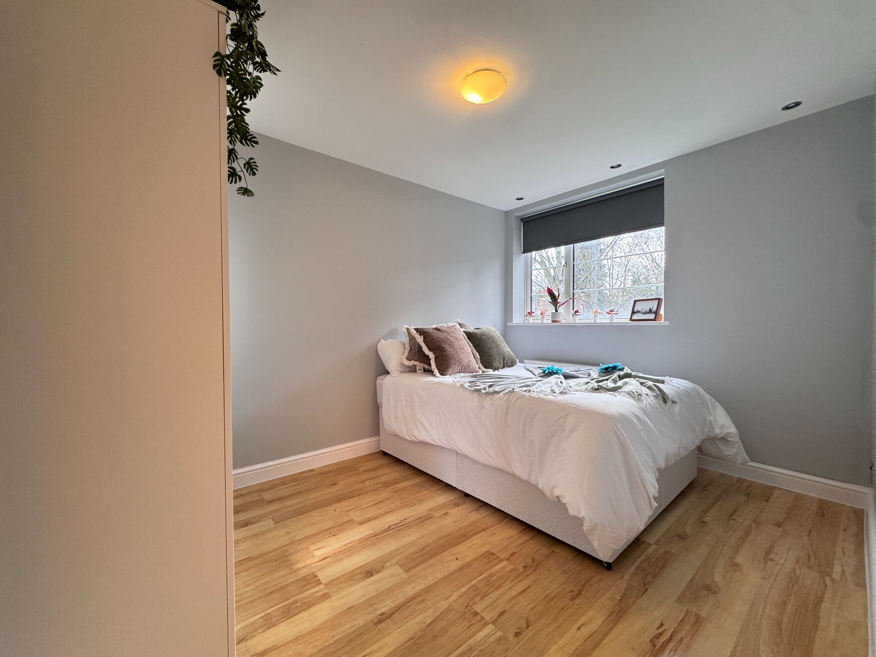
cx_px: 438
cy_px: 328
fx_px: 354
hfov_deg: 102.1
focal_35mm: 14
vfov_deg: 85.7
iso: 200
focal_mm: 2.22
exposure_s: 1/50
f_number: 2.2
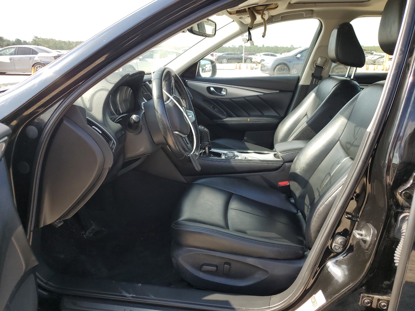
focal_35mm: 26
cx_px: 208
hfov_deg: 67.3
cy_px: 156
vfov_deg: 53.1
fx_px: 312
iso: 50
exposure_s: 1/526
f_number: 1.5
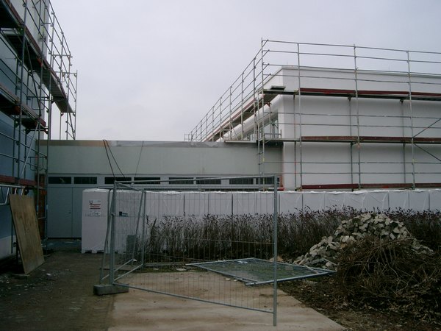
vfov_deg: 38.7
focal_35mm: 37
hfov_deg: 50.1
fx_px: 471
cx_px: 220
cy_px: 166
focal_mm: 7.6
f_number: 5
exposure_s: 1/800
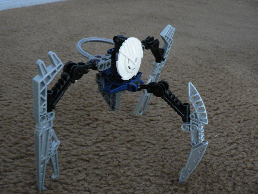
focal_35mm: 36
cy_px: 97
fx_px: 268
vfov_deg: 39.7
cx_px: 129
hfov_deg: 51.4
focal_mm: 6
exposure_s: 1/4
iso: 200
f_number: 2.8
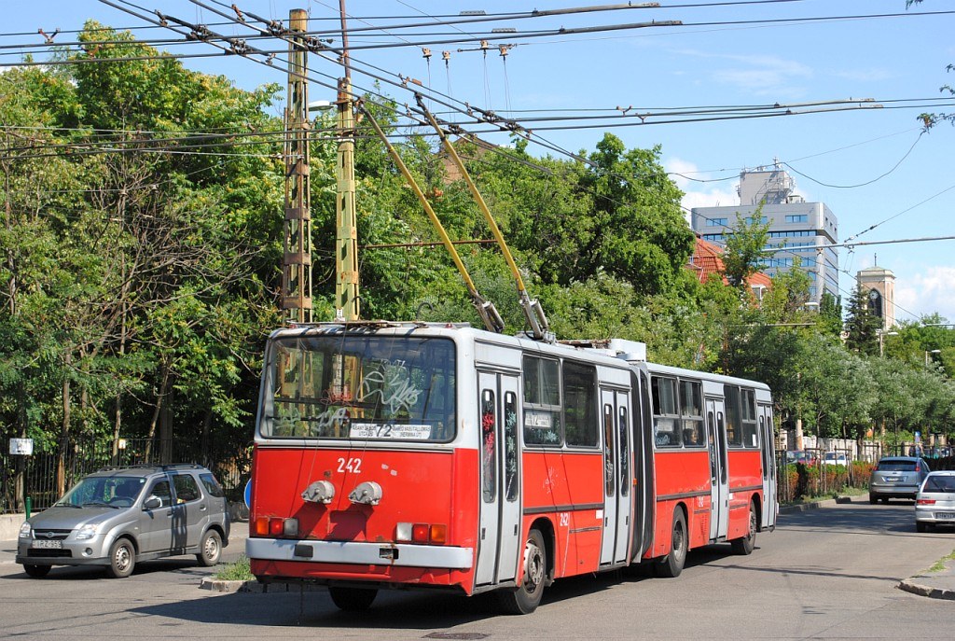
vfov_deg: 20.7
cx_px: 478
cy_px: 320
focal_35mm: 66
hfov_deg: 30.5
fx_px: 1754
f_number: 7.1
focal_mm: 44
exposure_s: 1/200
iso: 100
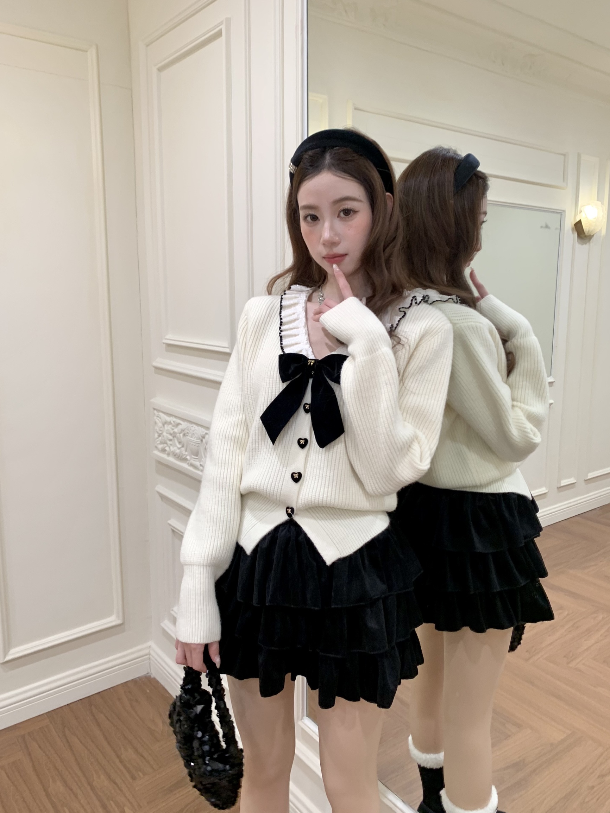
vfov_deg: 65.3
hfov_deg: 51.3
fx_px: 634
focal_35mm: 27
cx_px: 297
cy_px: 394
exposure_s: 1/50
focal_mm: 4.25
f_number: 1.8
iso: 50
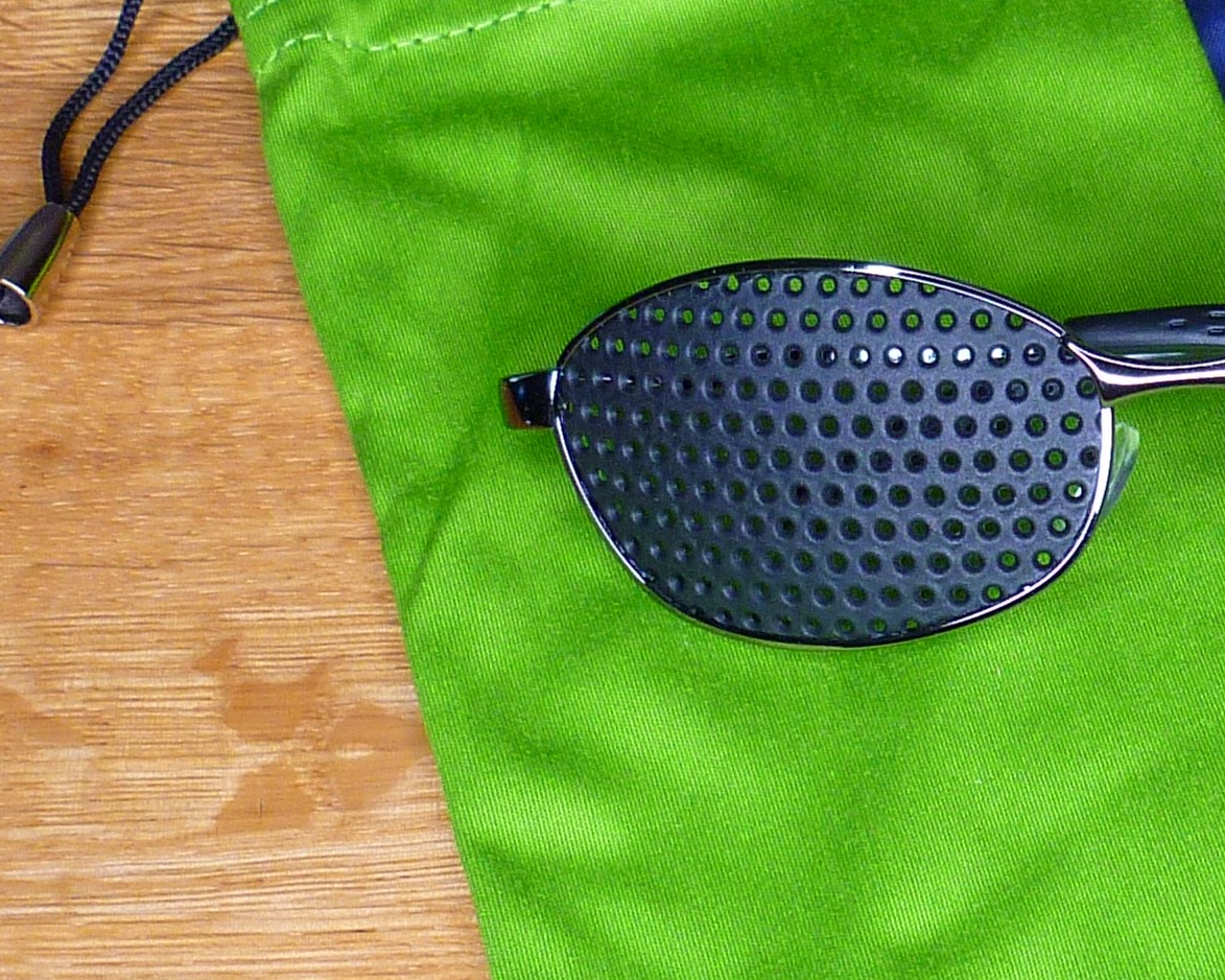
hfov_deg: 21.5
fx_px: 3117
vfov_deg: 17.9
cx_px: 1211
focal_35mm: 86
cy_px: 462
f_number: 3
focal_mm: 6.9
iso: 125
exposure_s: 1/40
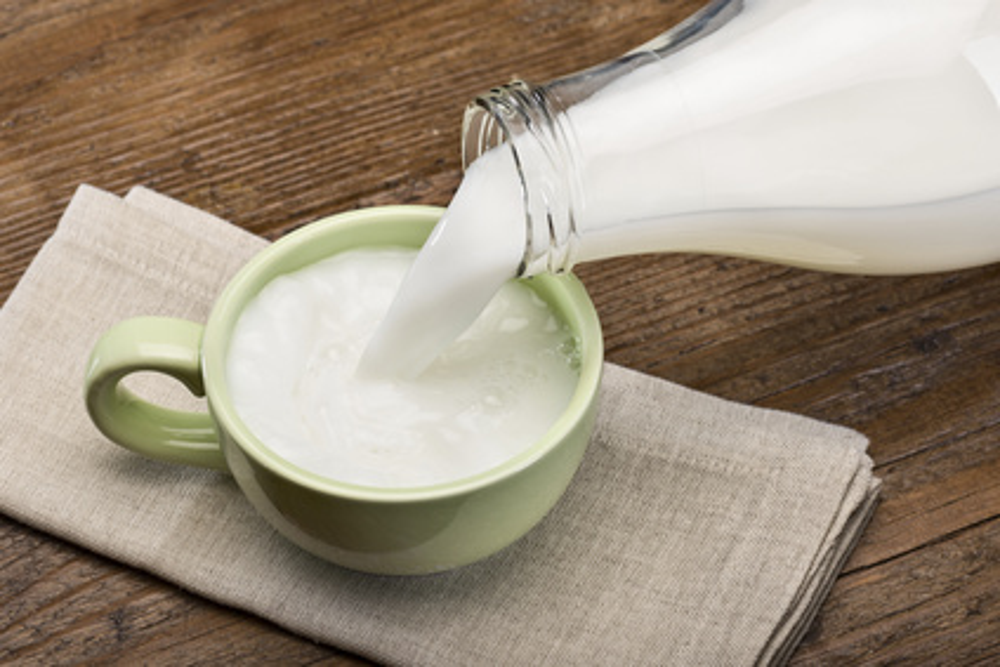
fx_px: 2917
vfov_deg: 13.1
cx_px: 500
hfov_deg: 19.4
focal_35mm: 105
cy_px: 334
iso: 100
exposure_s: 1/125
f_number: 16
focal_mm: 105
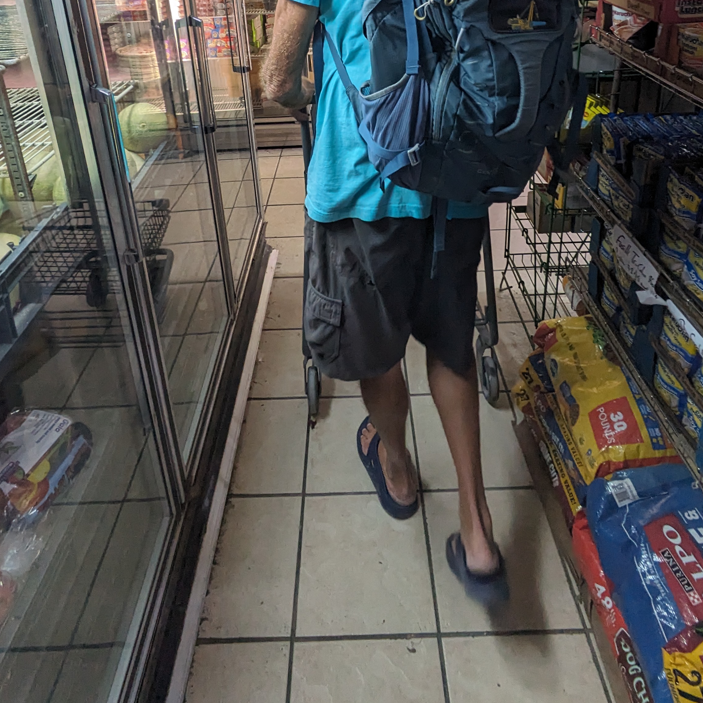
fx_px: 574
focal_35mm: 25
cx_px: 348
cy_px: 103
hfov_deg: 62.9
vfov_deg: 56.4
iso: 141
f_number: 2.2
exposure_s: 1/60
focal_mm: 1.83
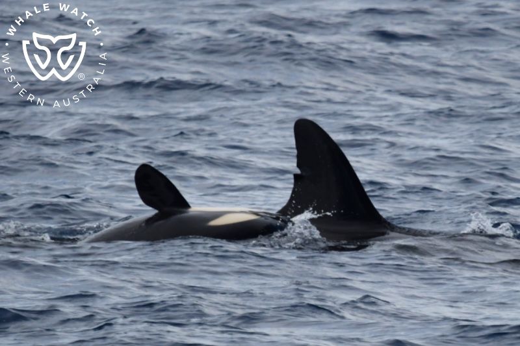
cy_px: 173
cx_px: 260
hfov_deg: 3.4
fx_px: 8664
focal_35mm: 600
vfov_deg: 2.3
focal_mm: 600
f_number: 6.3
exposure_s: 1/8000
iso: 1000
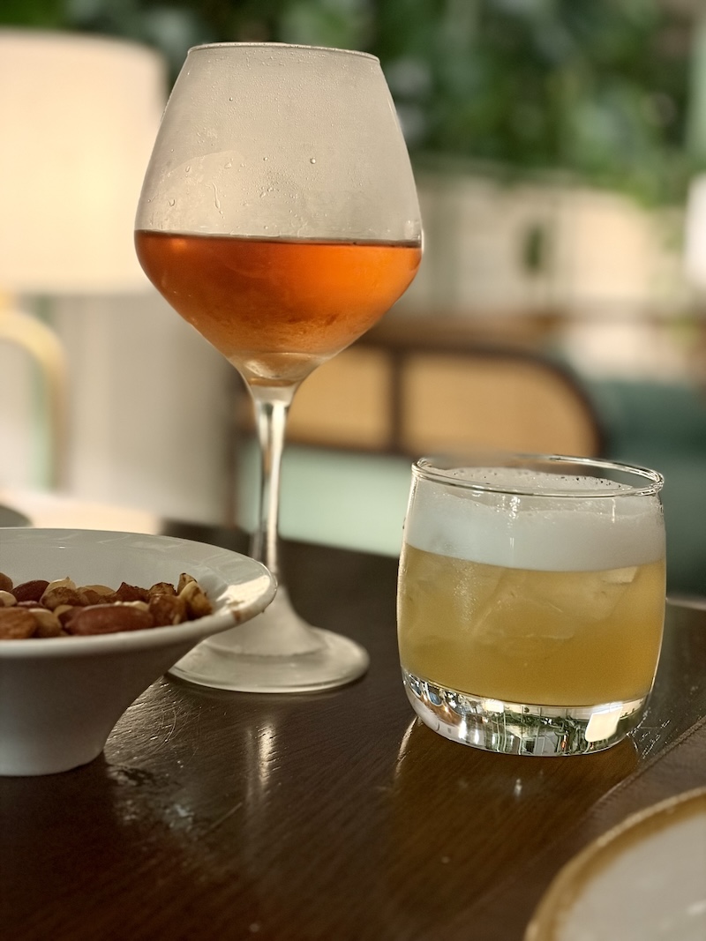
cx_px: 353
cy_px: 470
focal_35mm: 52
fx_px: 1414
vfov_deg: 36.8
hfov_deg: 28.0
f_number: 1.6
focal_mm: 5.96
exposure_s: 1/25
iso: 320
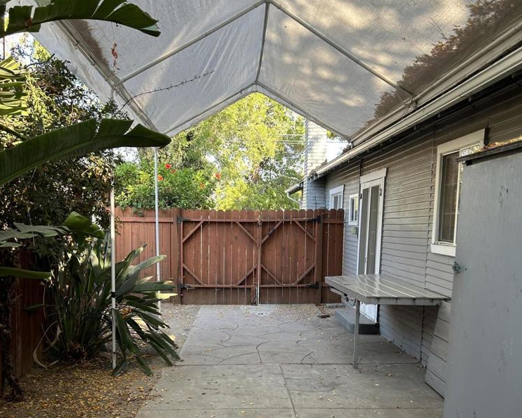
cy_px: 288
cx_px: 257
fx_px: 541
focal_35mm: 35
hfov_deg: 51.5
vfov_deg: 41.5
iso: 40
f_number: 1.5
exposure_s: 1/187
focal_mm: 5.7
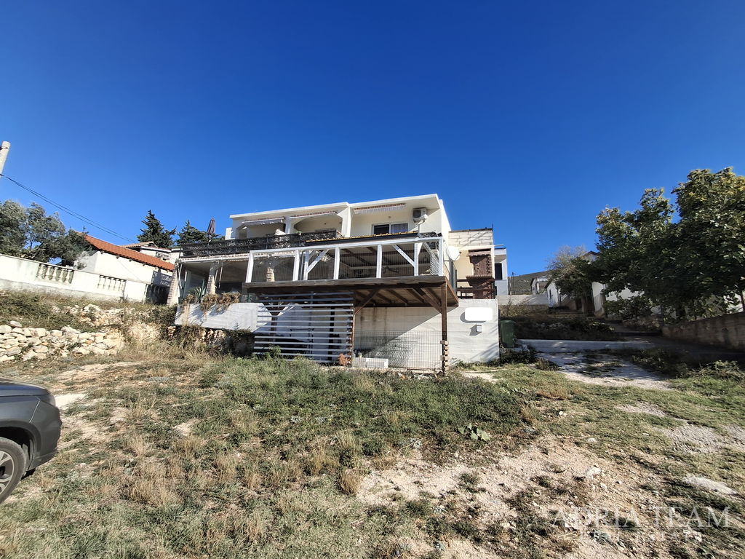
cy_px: 280
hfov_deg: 94.5
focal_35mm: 16
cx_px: 372
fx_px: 344
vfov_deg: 78.1
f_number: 2.2
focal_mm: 1.64
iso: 40
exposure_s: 1/940
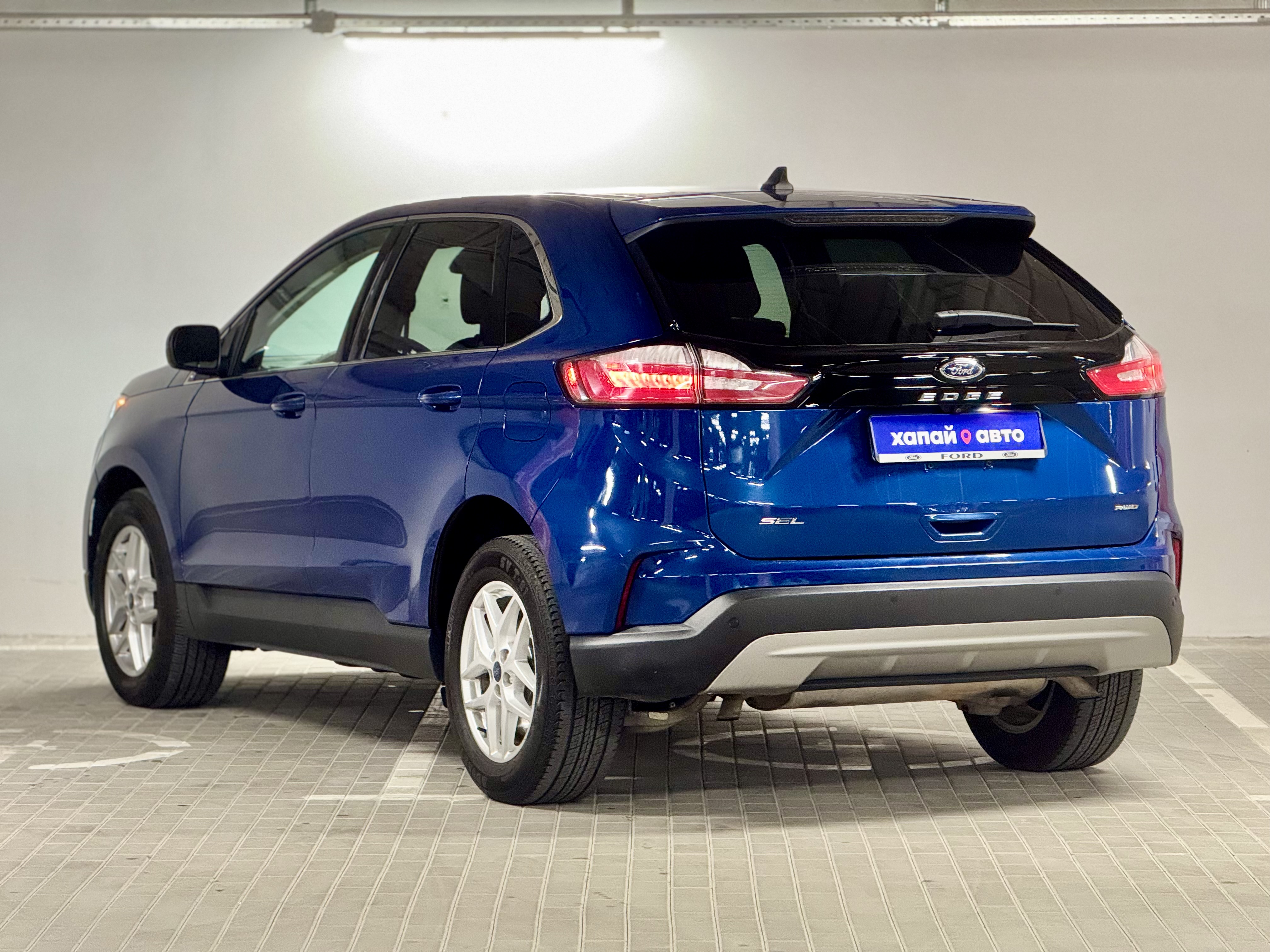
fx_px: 4403
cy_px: 476
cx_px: 635
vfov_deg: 12.3
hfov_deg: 16.4
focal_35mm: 120
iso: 500
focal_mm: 15.66
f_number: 2.8
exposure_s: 1/56
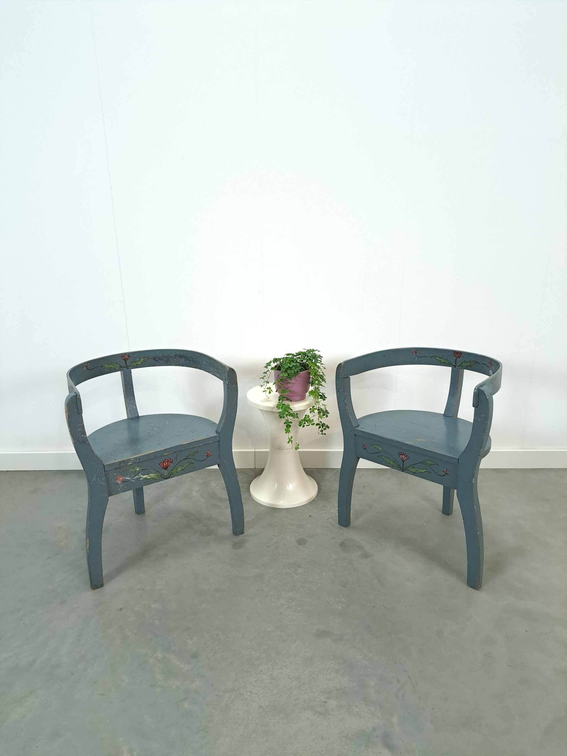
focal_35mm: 24
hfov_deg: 56.8
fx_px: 524
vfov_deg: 71.6
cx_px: 284
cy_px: 378
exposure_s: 1/100
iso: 400
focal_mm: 5.23
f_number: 1.8
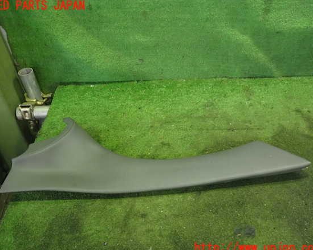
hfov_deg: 55.7
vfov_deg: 45.8
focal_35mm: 32
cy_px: 127
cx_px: 152
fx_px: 296
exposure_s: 1/30
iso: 800
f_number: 2.3
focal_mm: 5.4
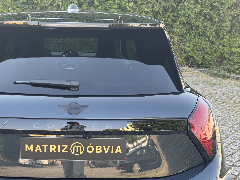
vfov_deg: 36.4
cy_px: 124
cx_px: 69
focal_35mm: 39
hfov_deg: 46.6
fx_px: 270
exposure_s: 1/207
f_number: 1.78
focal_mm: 6.76
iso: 64
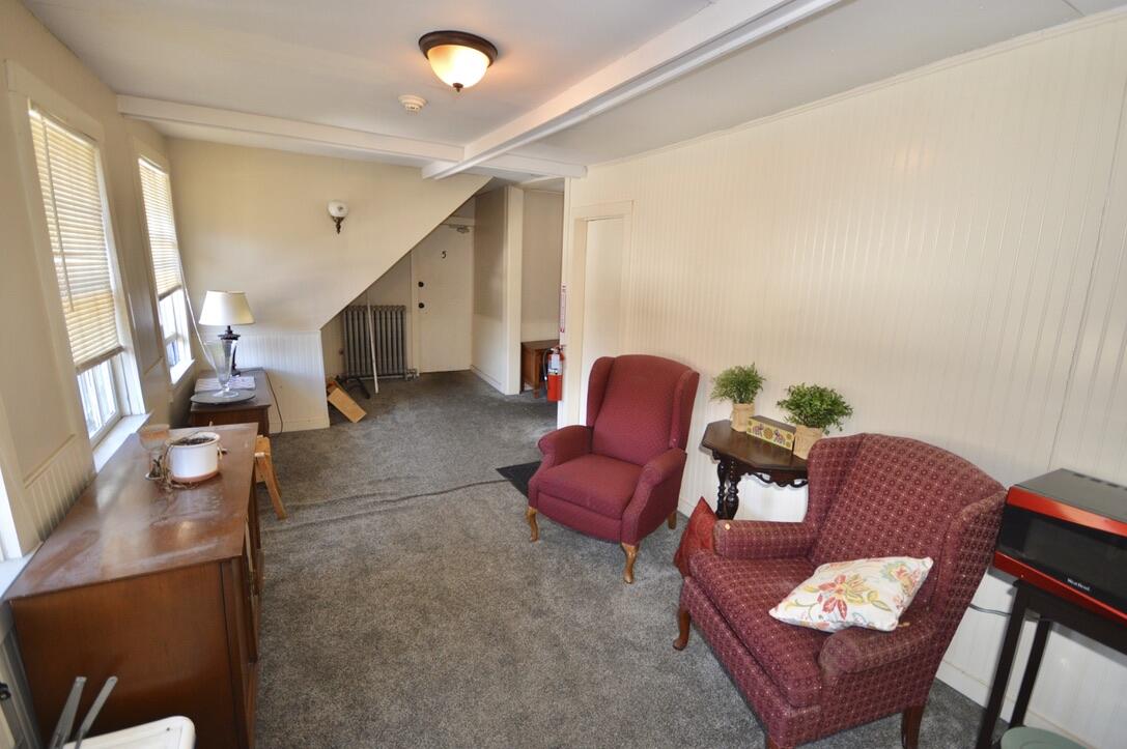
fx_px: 469
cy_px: 374
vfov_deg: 77.2
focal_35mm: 15
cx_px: 564
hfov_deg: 100.4
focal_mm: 10
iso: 640
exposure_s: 1/60
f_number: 4
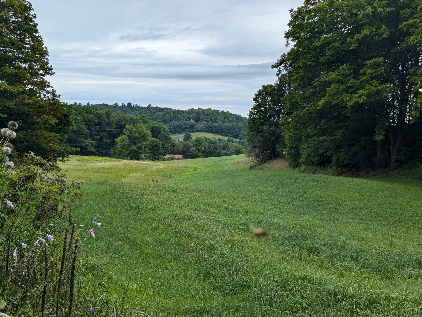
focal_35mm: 48
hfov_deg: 39.6
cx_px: 211
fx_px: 586
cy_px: 158
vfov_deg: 30.3
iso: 46
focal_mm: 6.81
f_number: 1.85
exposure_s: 1/938
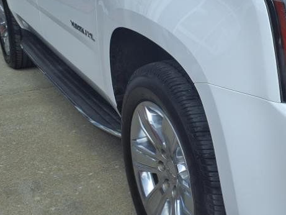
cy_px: 85
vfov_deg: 24.4
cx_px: 271
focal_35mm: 60
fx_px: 496
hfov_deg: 30.4
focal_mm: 3.58
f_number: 1.9
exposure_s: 1/1000
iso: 40
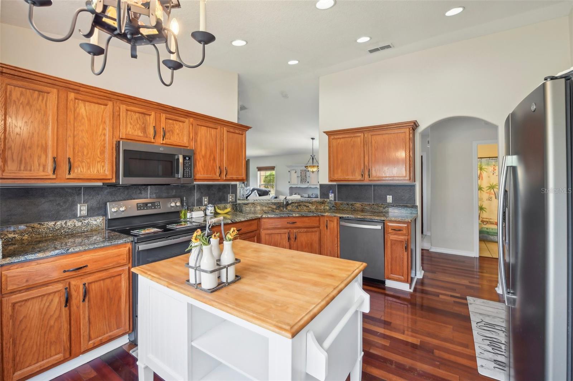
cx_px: 286
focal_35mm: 15
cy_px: 190
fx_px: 239
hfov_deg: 100.4
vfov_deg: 77.3
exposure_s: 1/13
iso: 400
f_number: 8
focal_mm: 15
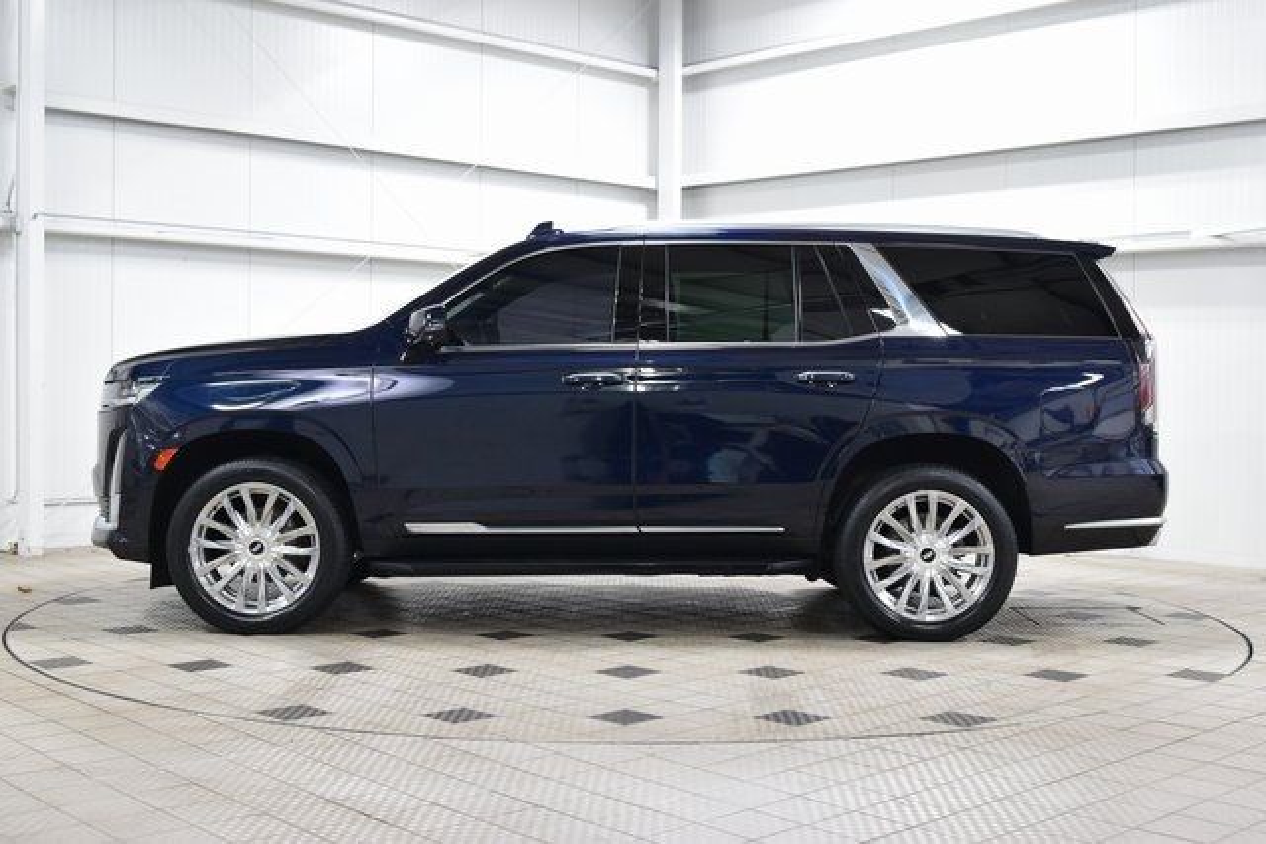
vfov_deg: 30.9
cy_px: 422
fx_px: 1530
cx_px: 633
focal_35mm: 44
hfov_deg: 45.0
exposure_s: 1/60
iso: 1600
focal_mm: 29
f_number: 4
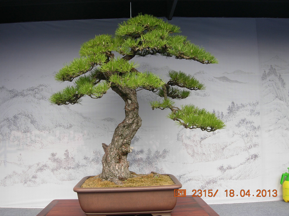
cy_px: 108
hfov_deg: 51.4
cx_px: 144
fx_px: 301
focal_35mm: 36
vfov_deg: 39.6
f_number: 4.8
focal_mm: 7.5
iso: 50
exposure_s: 1/166
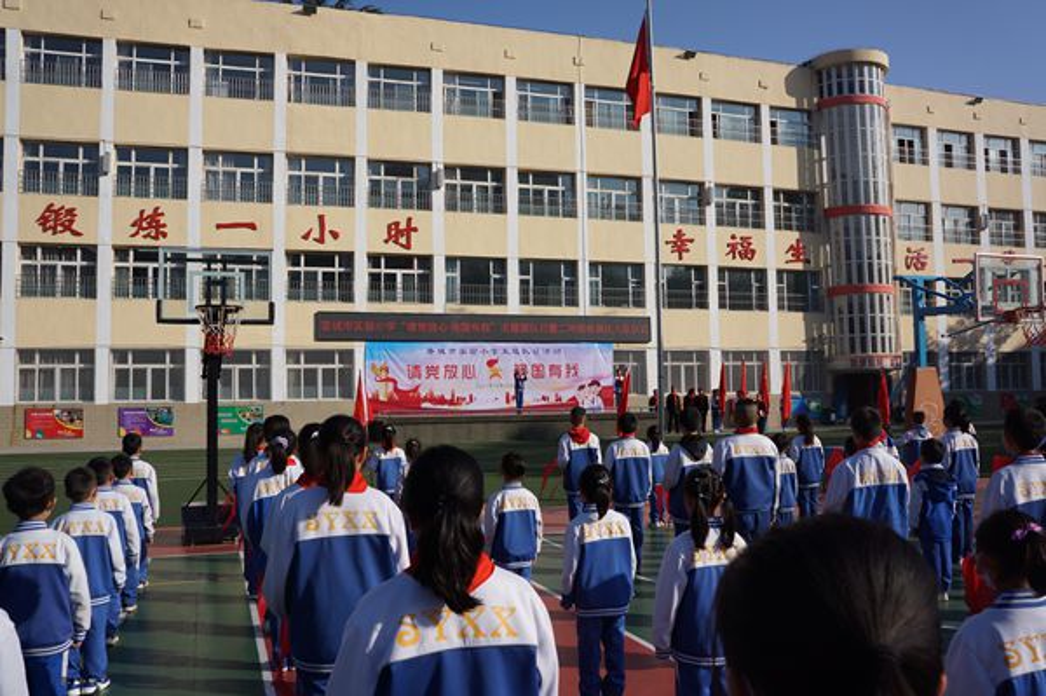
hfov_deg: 62.0
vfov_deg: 43.5
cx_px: 523
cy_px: 348
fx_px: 871
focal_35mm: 30
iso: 100
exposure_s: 1/500
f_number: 8
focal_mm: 20
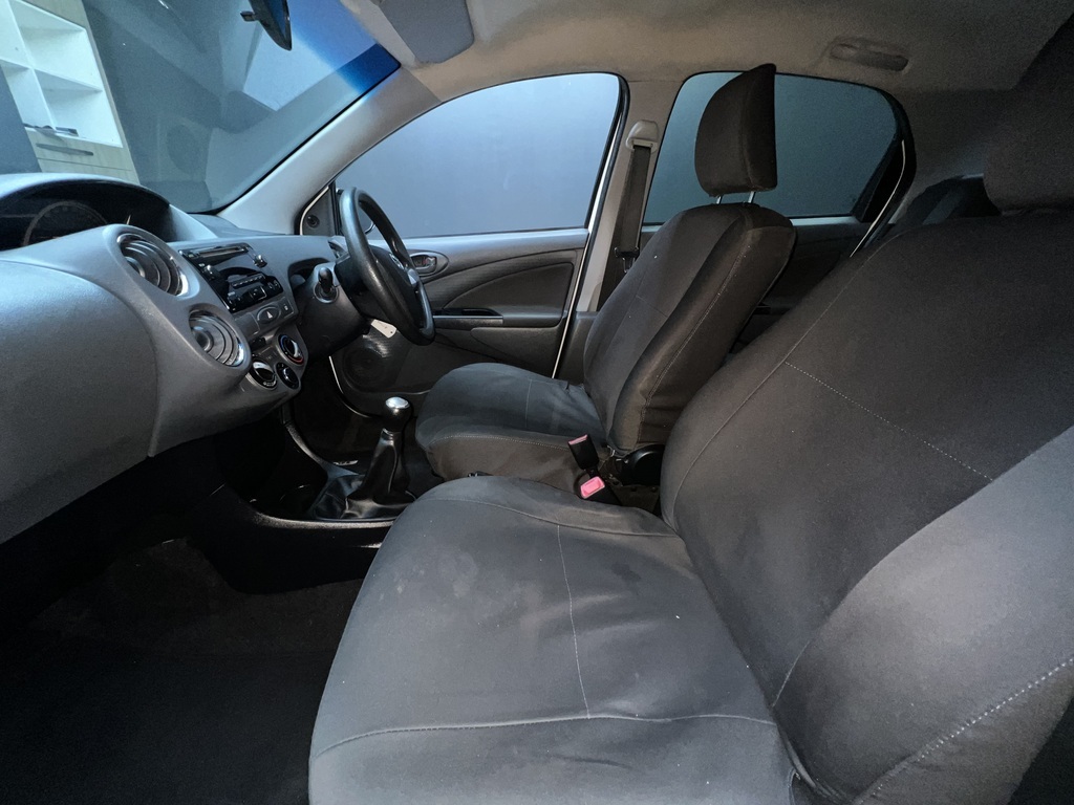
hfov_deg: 106.2
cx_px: 537
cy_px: 402
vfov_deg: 89.9
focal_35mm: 13
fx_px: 403
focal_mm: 1.57
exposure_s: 1/33
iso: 160
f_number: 1.8
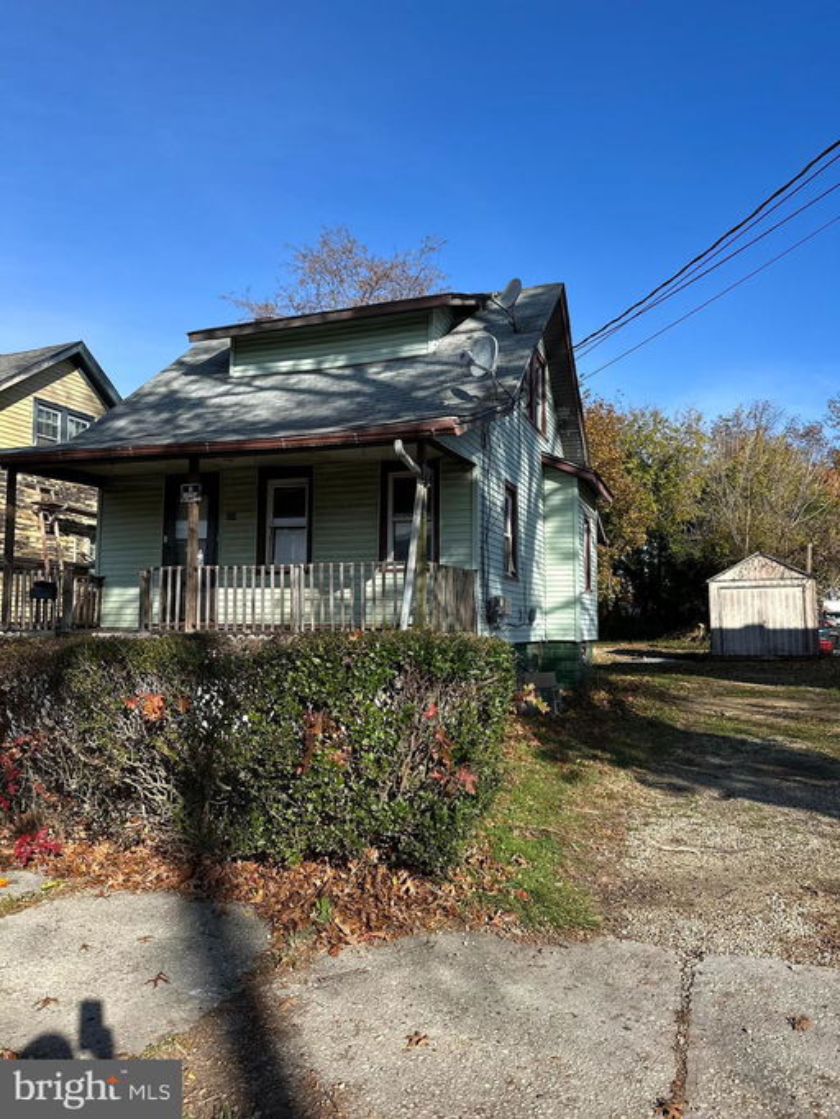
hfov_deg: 56.8
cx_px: 420
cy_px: 560
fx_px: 776
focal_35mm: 24
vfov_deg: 71.6
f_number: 1.78
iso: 80
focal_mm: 6.86
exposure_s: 1/2660
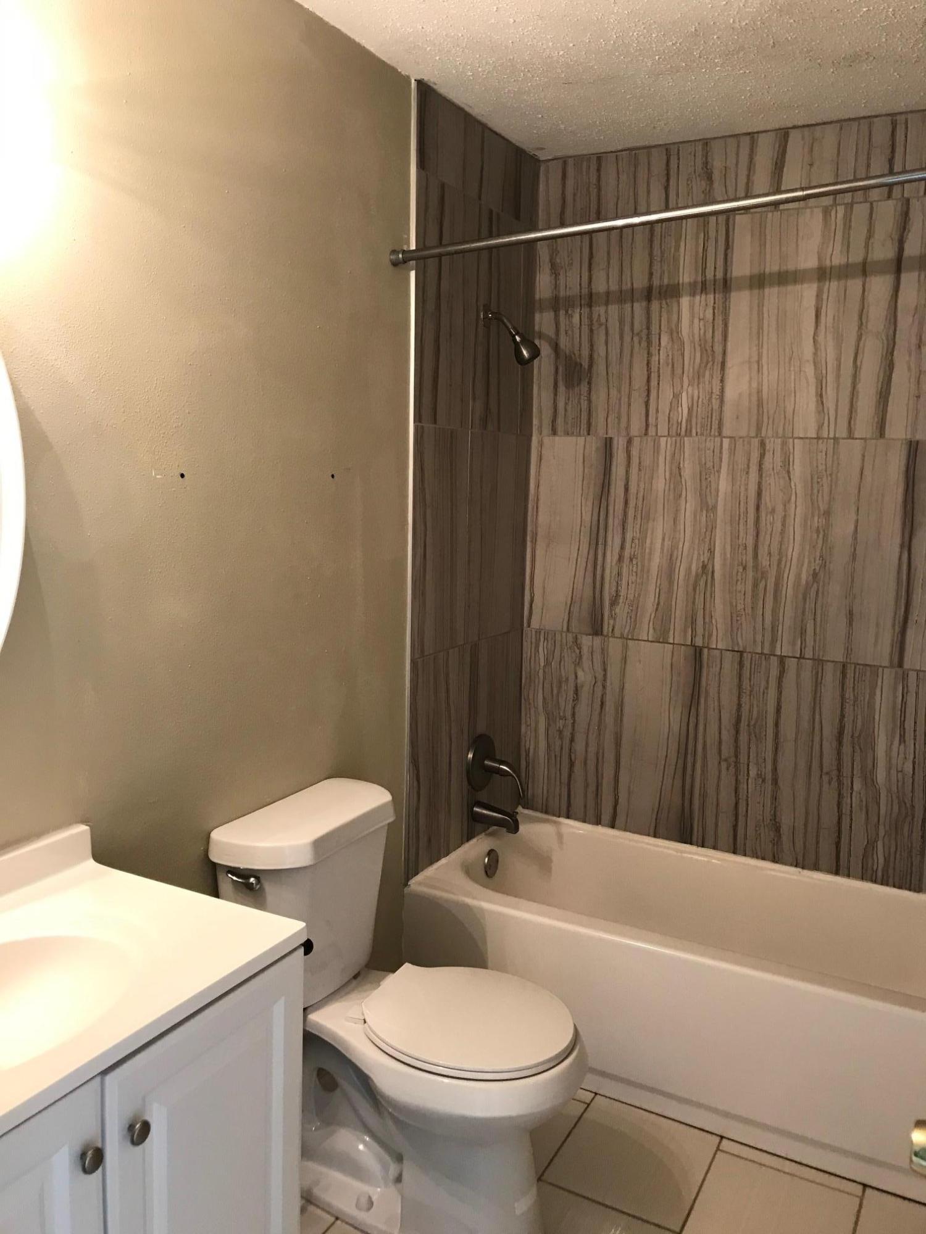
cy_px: 617
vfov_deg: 63.4
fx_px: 999
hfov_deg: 49.7
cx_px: 463
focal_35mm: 28
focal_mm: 3.99
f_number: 1.8
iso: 40
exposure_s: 1/17
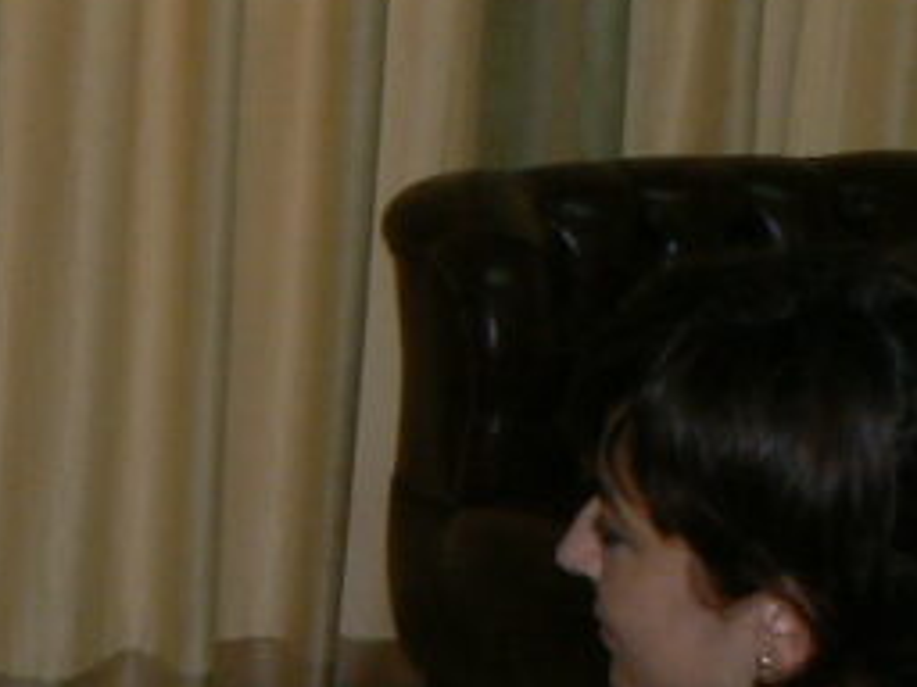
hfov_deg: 13.6
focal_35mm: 135
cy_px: 519
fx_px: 3576
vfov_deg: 11.0
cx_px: -537
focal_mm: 6
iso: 100
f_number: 7.1
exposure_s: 1/30
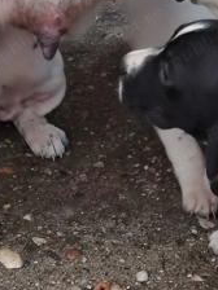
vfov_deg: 10.2
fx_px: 1621
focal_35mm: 193
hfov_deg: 7.7
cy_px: 158
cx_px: 166
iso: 211
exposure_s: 1/100
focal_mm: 5.25
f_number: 1.75
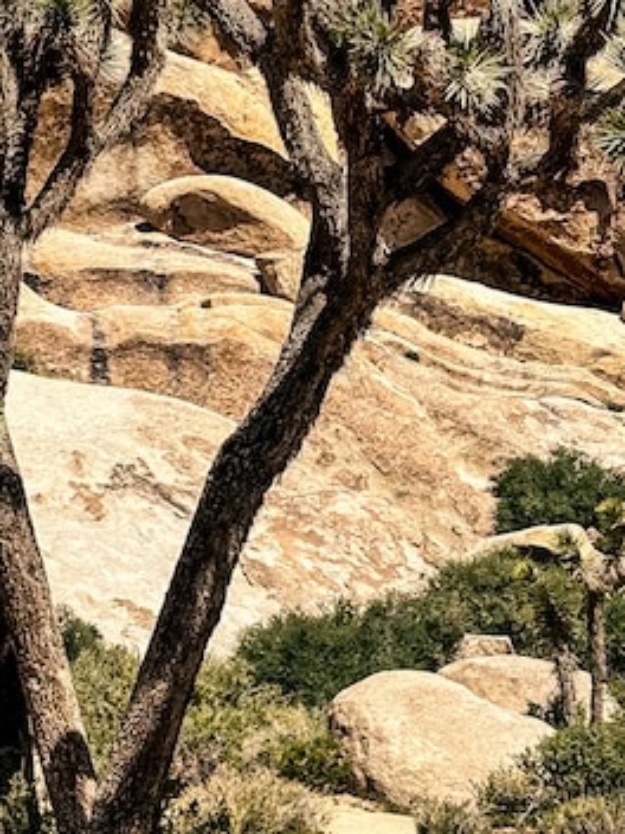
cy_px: 303
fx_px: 2624
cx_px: 121
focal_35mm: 109
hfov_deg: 13.5
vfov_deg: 18.0
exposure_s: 1/6400
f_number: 1.8
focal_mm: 6.9
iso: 64
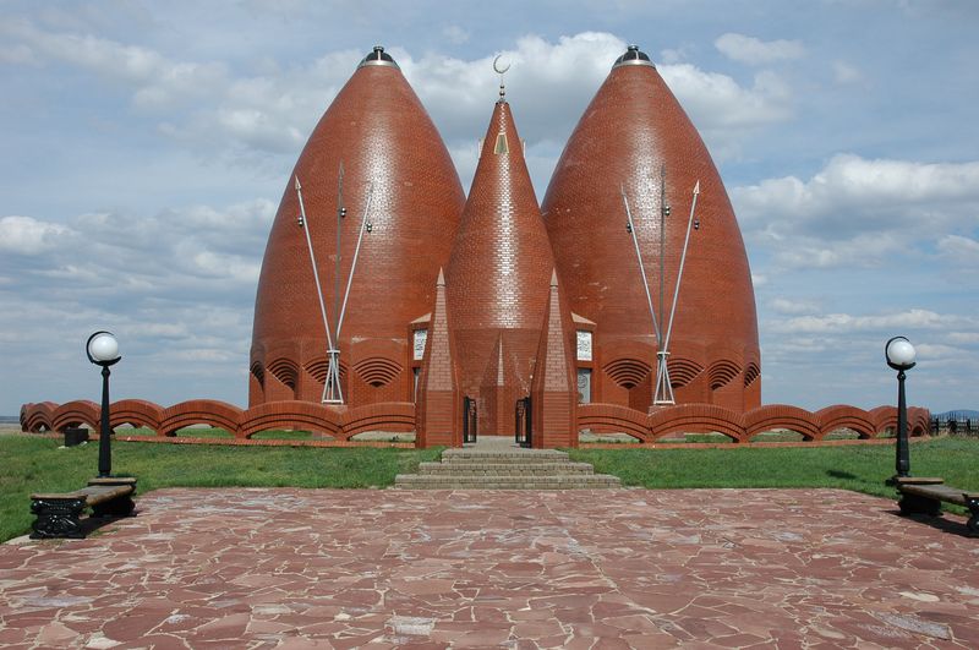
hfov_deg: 53.2
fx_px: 978
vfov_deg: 36.8
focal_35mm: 36
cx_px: 490
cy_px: 325
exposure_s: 1/400
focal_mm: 24
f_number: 11
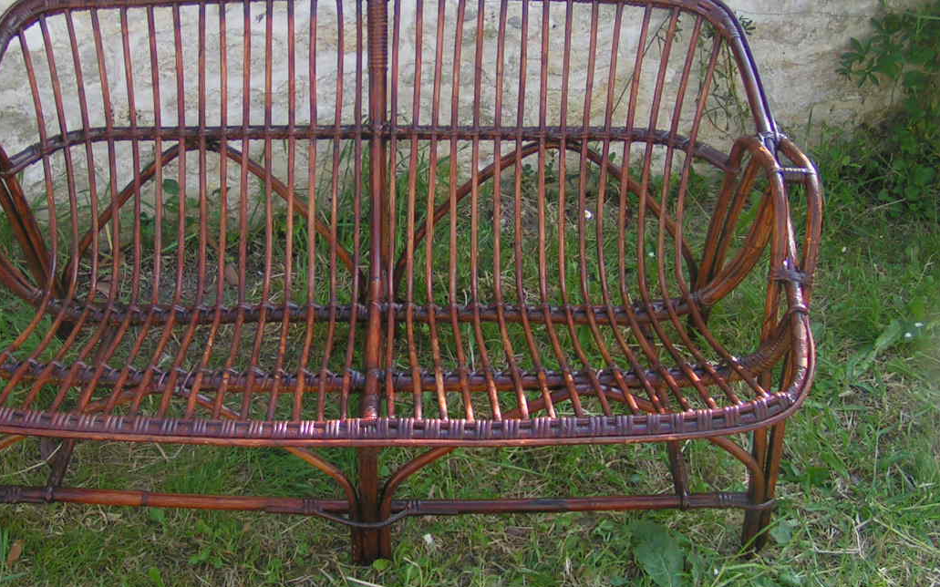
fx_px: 1281
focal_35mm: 50
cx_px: 377
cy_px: 248
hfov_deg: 40.1
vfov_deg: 25.8
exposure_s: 1/160
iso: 50
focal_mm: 5.8
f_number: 2.8
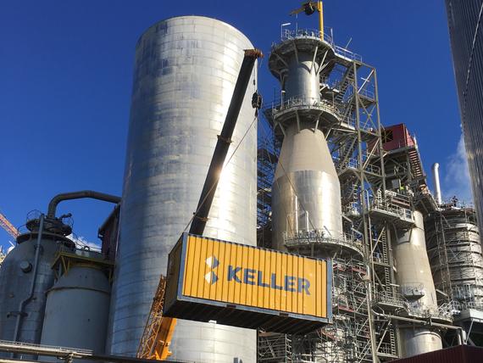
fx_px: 405
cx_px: 242
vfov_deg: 48.3
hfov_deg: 61.6
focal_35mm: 29
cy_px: 182
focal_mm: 4.15
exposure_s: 1/2137
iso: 25
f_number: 2.2
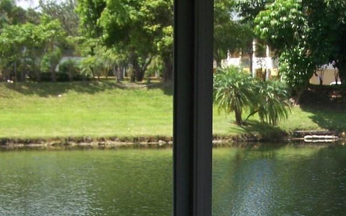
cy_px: 248
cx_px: 273
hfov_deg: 19.6
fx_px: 990
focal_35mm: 105
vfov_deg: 12.2
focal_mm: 6.3
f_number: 2.8
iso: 64
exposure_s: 1/320
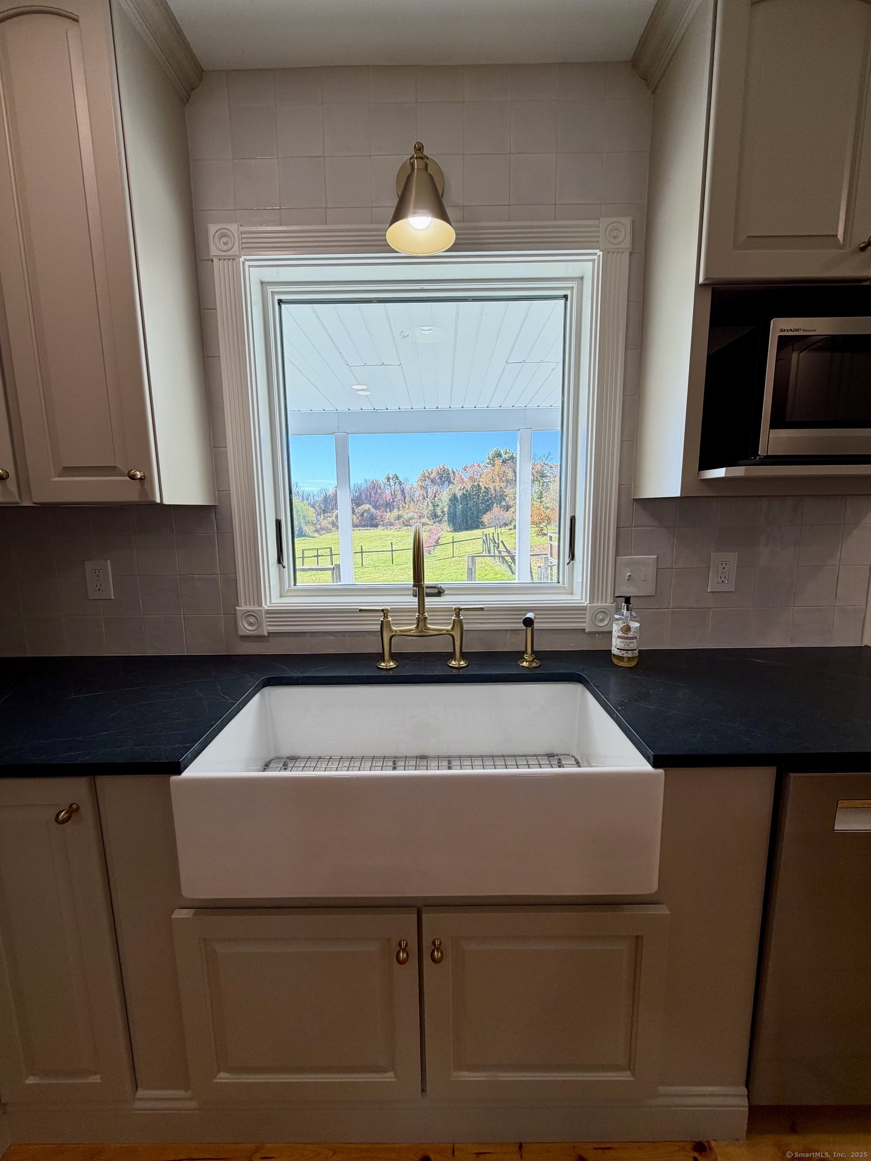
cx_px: 436
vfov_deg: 102.1
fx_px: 470
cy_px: 580
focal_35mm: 14
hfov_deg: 85.7
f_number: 2.2
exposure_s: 1/120
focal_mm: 2.22
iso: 40
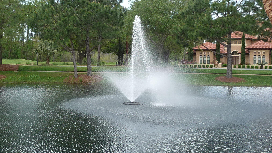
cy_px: 50
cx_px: 135
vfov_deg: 21.7
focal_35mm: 55
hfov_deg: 37.8
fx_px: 397
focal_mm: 5
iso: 100
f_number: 3.4
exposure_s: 1/500
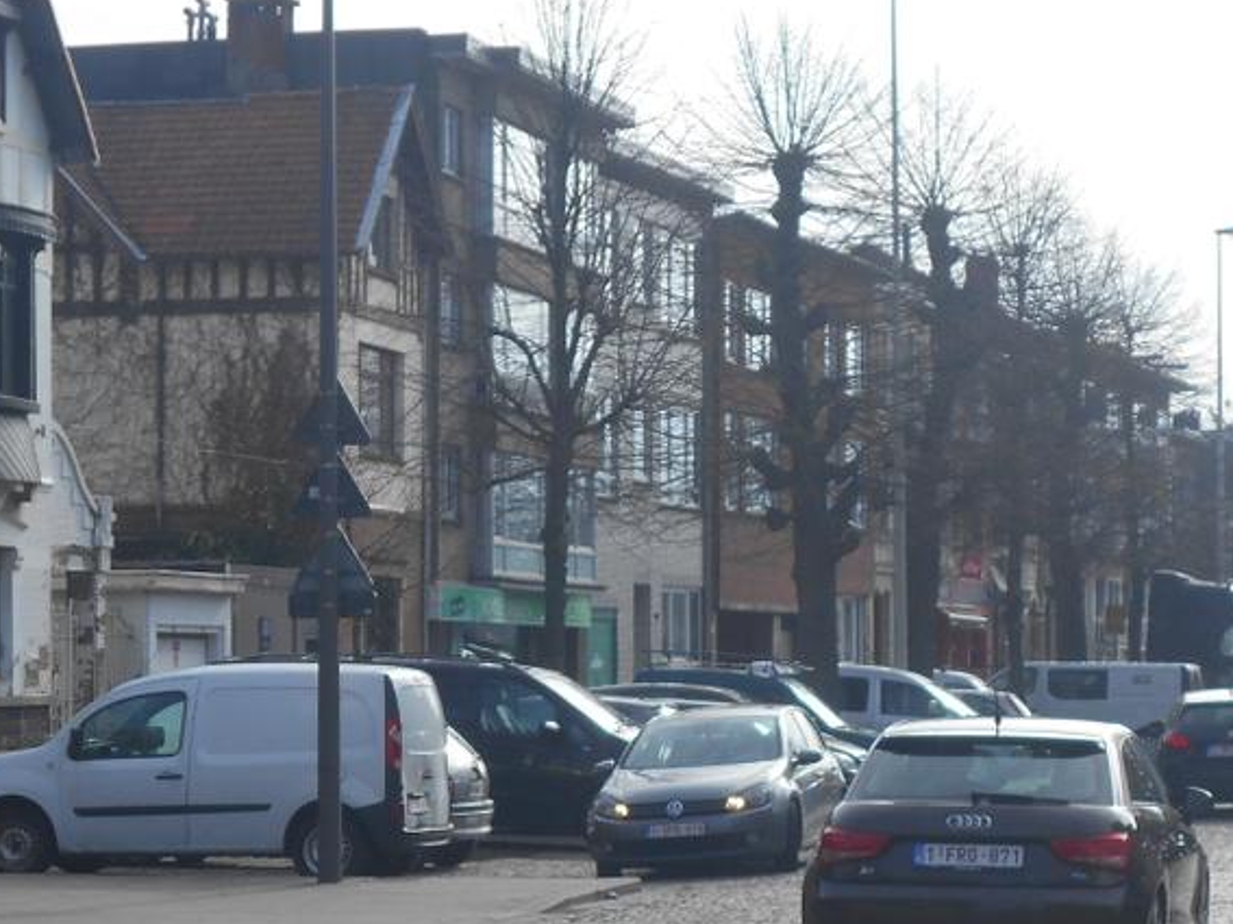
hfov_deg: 15.1
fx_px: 4665
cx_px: 702
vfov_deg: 11.3
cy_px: 720
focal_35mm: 131
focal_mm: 10
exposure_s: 1/500
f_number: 4.9
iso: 80
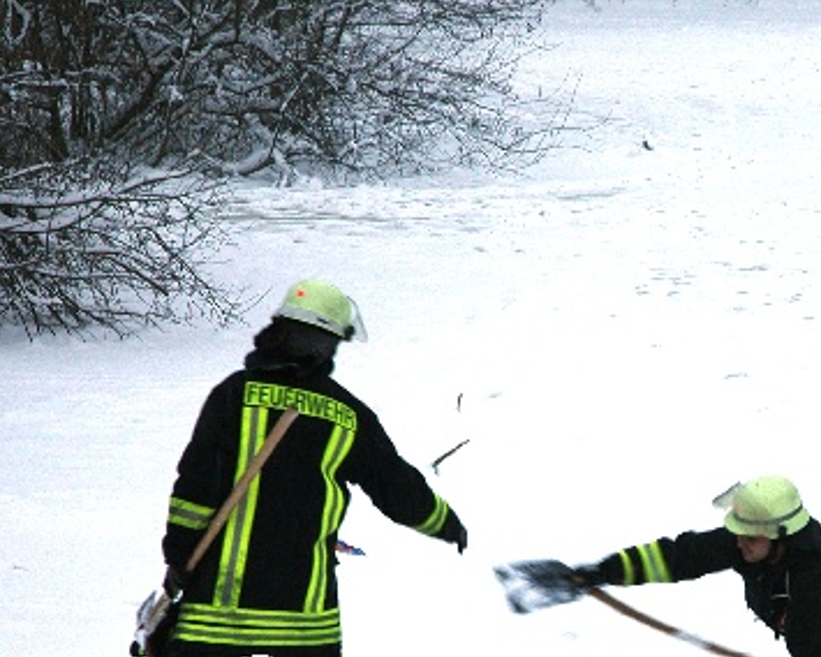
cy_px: 536
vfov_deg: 9.0
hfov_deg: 11.2
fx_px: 4155
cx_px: 740
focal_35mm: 171
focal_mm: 60
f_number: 4.5
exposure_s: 1/50
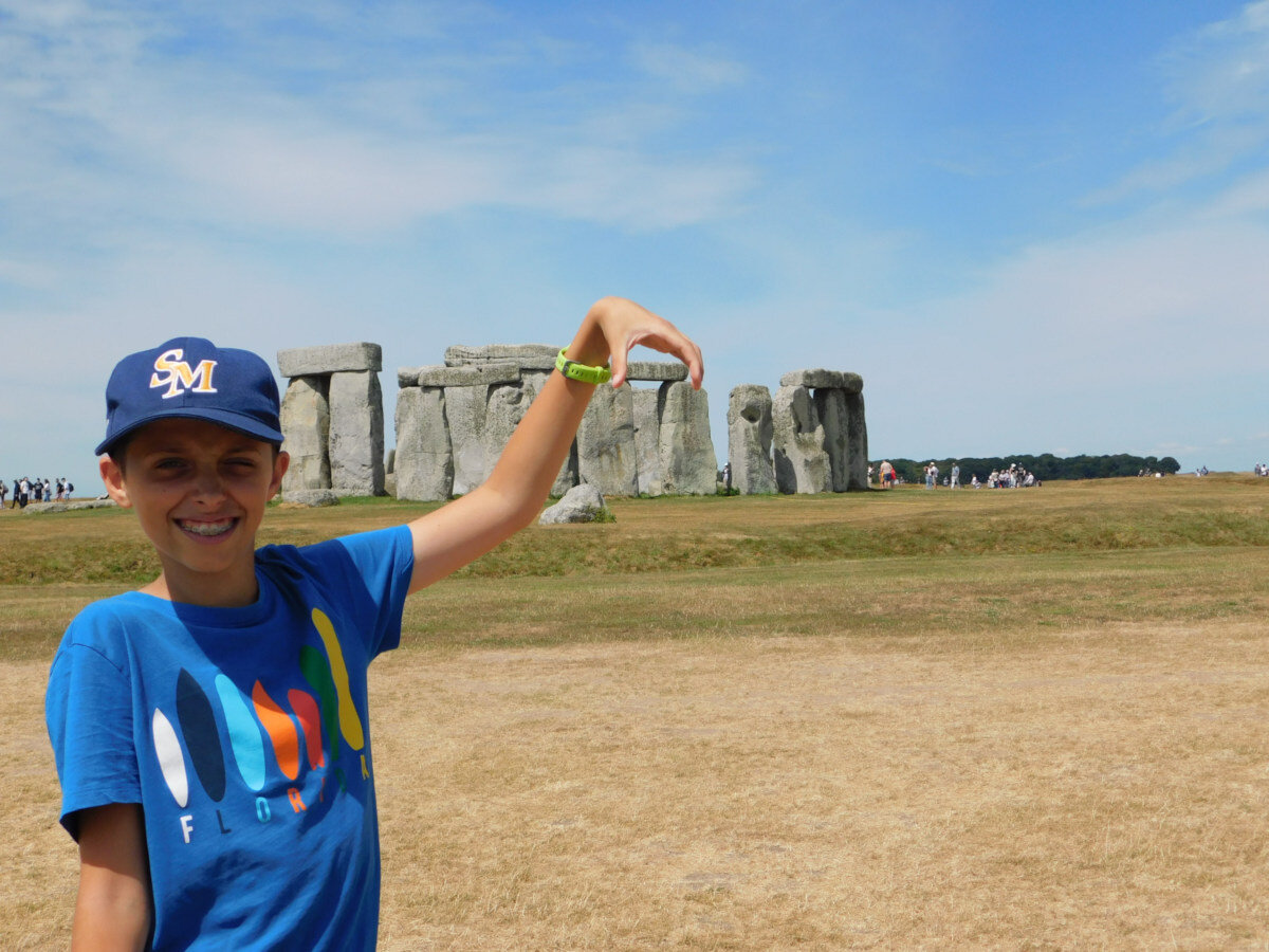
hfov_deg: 37.5
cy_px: 476
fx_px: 1870
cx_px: 634
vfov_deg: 28.6
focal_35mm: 51
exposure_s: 1/500
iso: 125
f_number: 7.6
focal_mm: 9
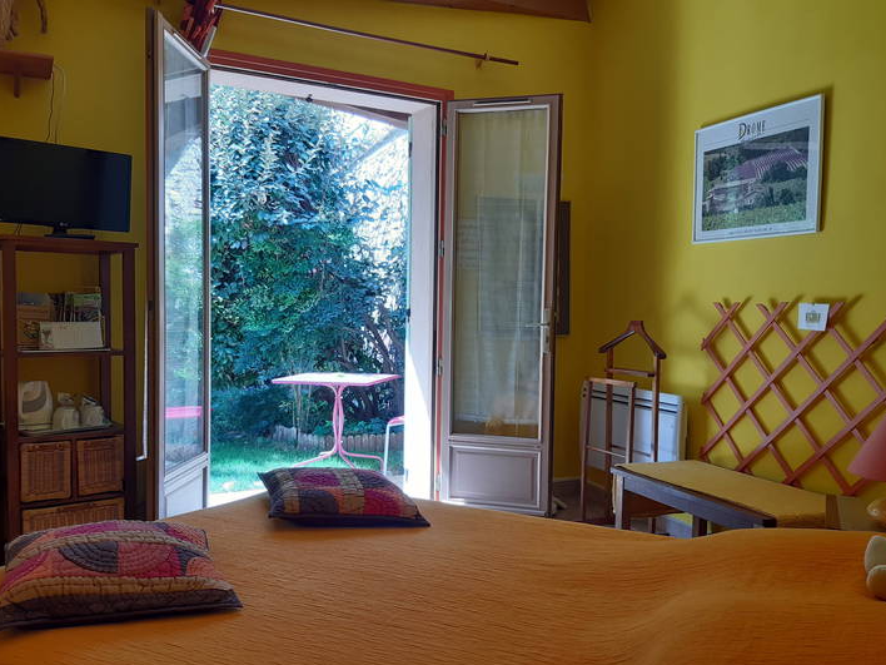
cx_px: 428
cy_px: 361
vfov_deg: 48.2
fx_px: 742
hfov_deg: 61.6
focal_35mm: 29
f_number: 1.7
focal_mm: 3.92
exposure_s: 1/100
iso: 64
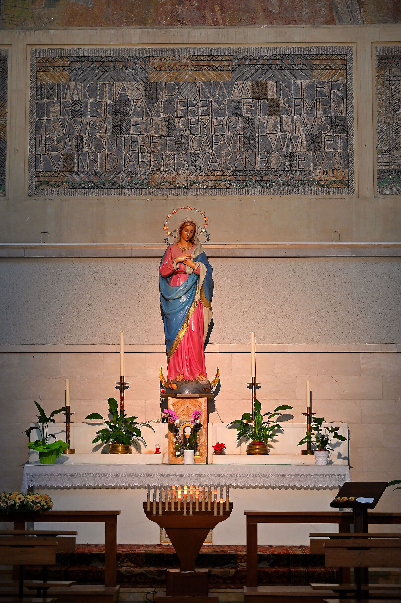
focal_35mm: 70
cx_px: 200
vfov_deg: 28.9
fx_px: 1171
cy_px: 302
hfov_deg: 19.4
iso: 800
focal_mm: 70
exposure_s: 1/30
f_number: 4
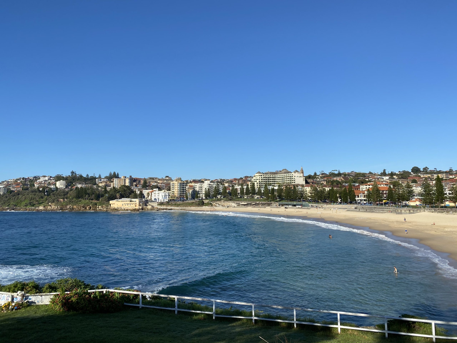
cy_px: 172
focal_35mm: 26
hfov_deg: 67.3
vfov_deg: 53.1
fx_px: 343
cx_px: 228
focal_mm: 4.25
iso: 32
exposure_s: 1/3731
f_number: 1.8
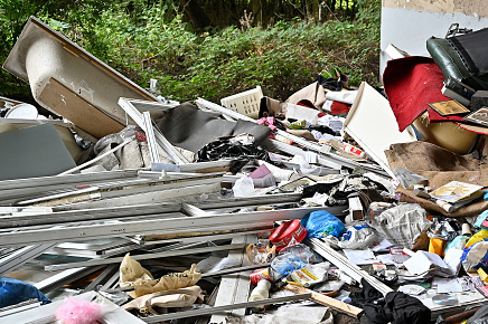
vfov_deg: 29.4
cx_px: 304
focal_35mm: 46
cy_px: 187
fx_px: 619
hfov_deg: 42.7
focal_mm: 33.5
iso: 1250
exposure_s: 1/800
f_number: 3.5
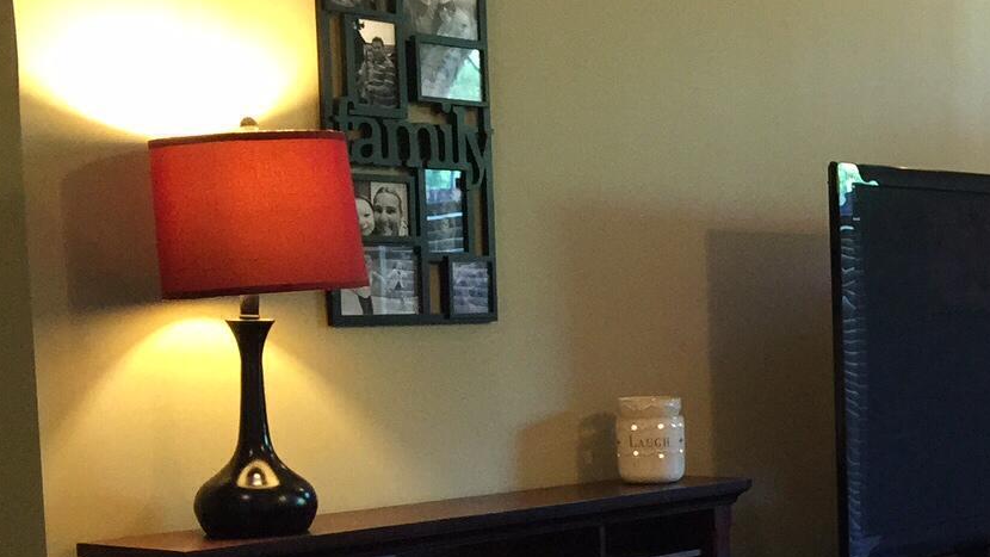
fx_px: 2048
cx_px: 1175
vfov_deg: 15.4
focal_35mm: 78
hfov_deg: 24.7
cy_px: 468
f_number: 2.2
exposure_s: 1/24
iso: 250
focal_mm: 4.15
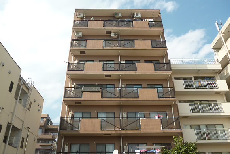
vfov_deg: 43.6
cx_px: 114
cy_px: 74
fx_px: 192
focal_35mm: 30
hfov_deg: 61.9
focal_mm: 5
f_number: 9
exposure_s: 1/100
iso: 100
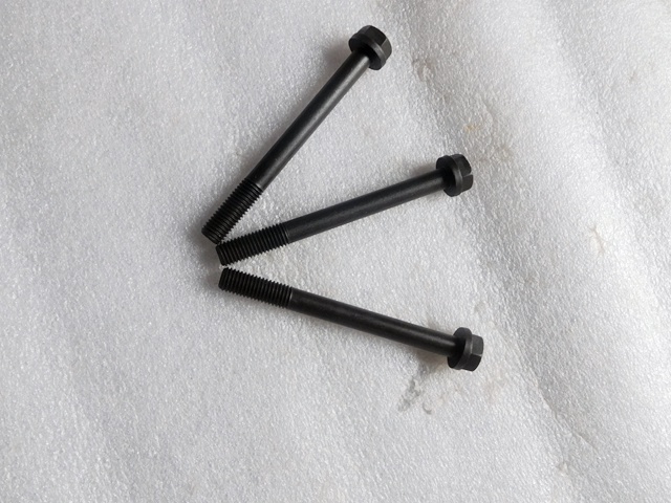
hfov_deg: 63.4
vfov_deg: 49.7
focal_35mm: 28
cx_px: 336
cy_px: 252
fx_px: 543
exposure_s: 1/40
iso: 125
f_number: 3.5
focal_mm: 5
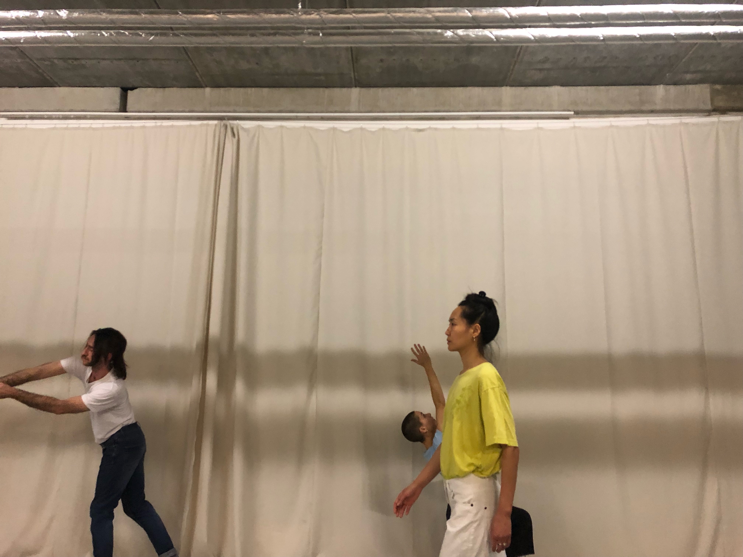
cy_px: 278
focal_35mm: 28
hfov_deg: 63.4
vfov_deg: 49.7
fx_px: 601
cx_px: 372
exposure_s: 1/13
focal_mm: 3.99
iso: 100
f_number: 1.8
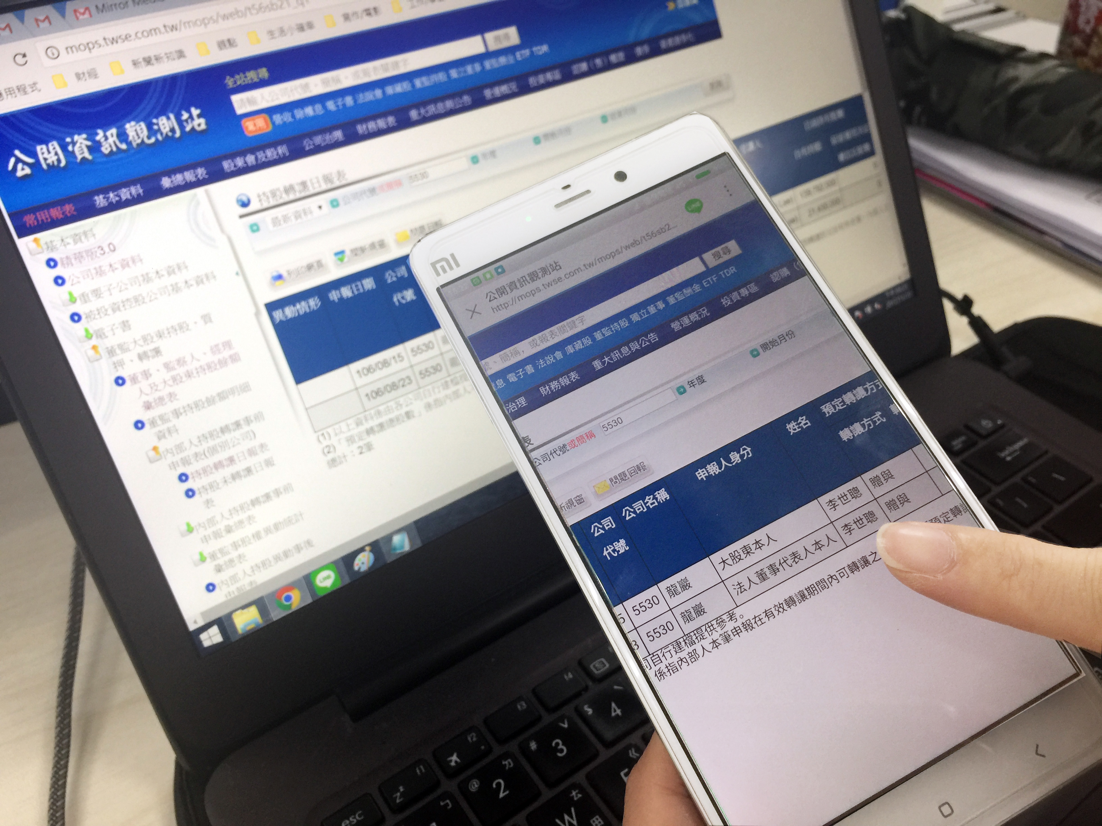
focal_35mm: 29
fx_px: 923
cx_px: 551
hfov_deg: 61.7
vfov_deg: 48.2
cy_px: 413
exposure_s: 1/30
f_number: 2.2
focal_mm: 4.15
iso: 40
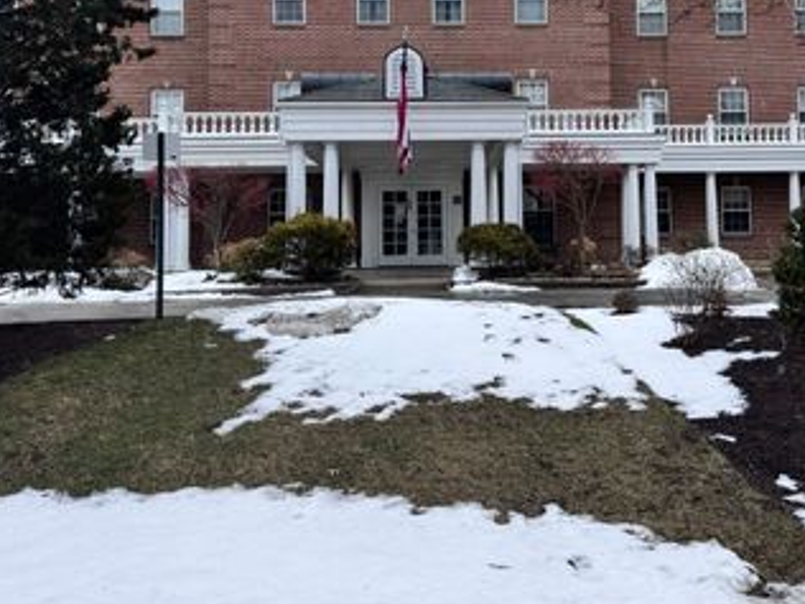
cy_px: 175
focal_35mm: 38
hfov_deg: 48.8
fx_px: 884
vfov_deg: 37.1
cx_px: 466
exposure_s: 1/1131
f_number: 1.78
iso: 80
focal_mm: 6.76
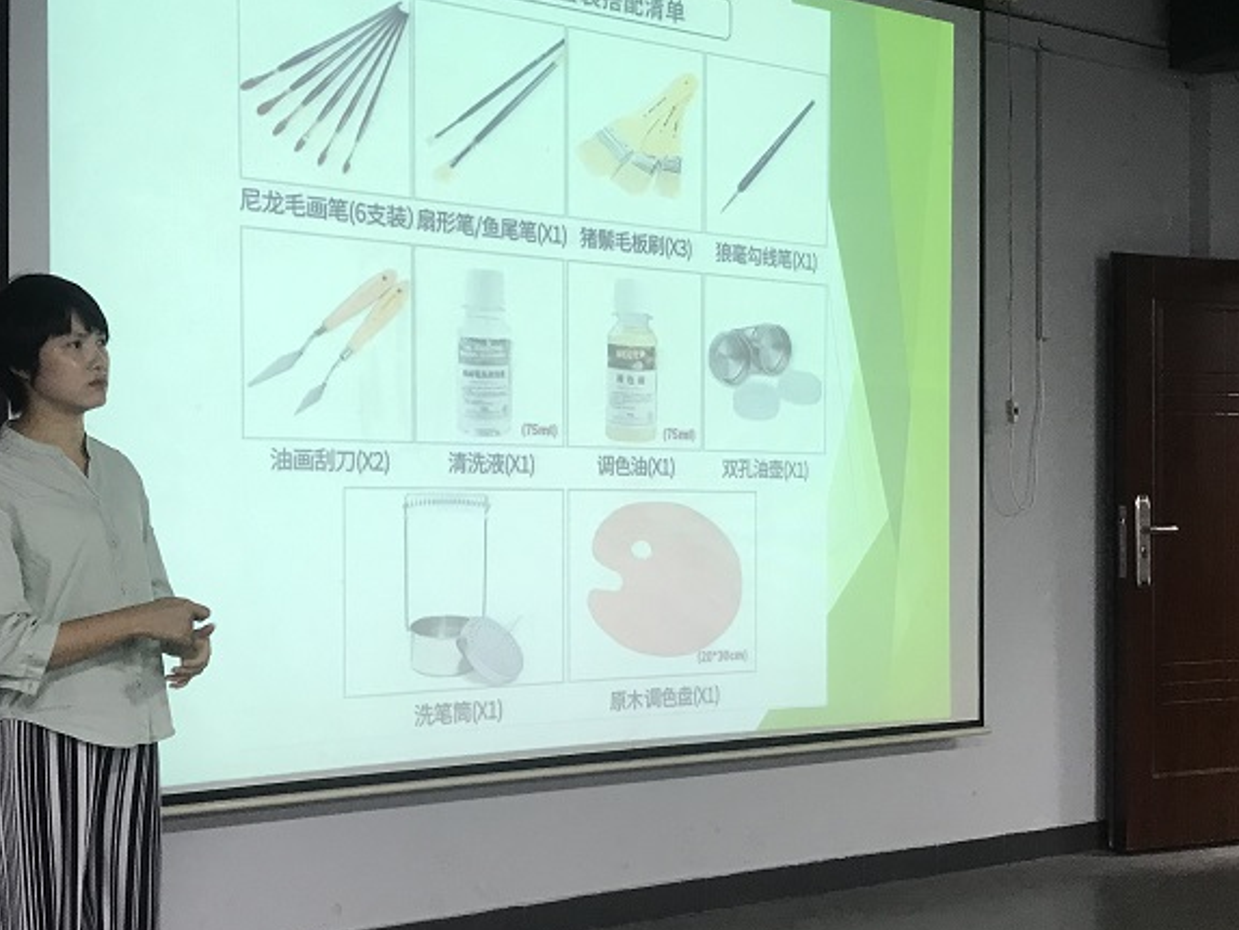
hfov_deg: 42.8
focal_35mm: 44
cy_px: 512
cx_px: 538
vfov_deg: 32.9
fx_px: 1575
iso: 40
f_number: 1.8
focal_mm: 3.99
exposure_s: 1/17
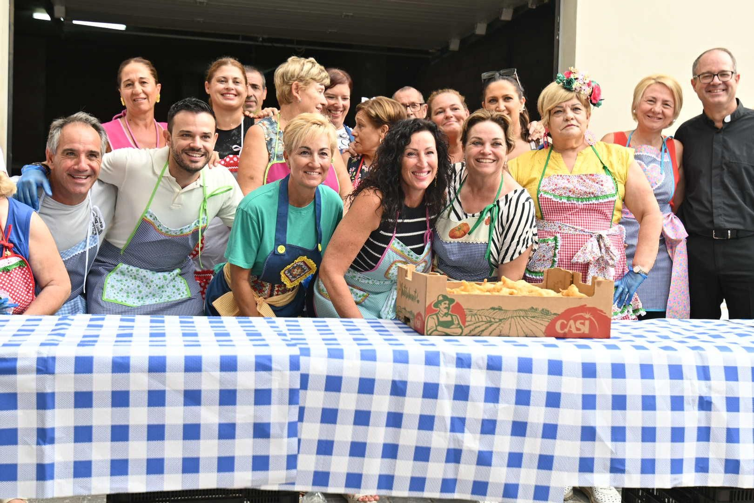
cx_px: 377
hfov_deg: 45.4
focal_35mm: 43
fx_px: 901
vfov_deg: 31.2
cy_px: 252
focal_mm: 29
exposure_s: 1/200
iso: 125
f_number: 4
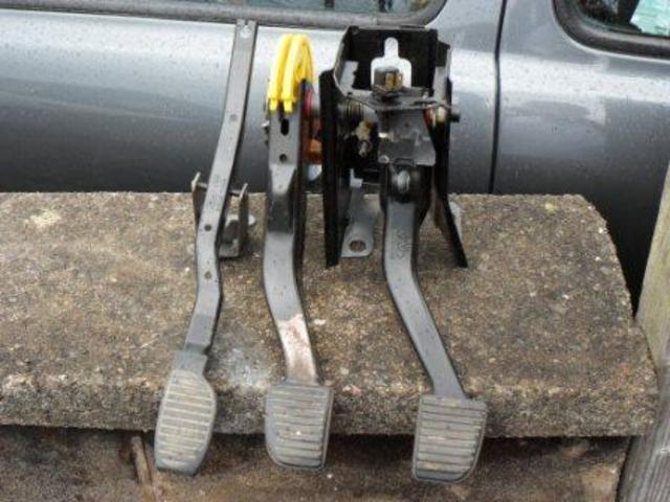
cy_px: 251
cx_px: 335
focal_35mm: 44
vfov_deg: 32.9
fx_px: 852
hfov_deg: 42.9
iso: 100
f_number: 4.5
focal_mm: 7.8
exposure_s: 1/60
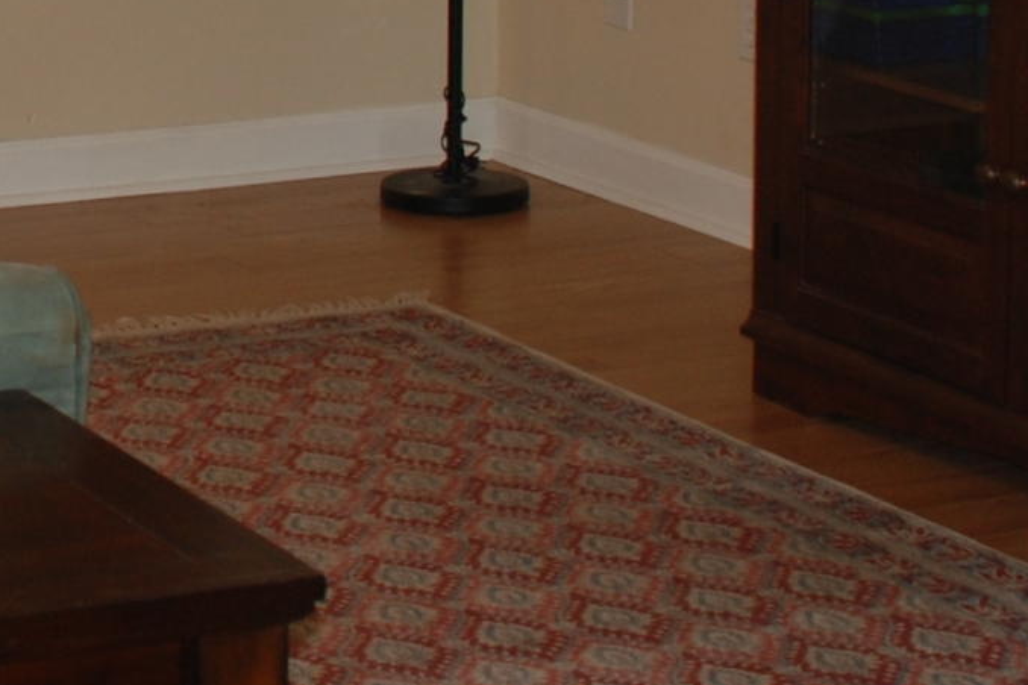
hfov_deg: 15.0
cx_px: -130
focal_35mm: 133
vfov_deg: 9.9
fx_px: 3798
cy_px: -389
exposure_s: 1/60
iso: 200
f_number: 3.8
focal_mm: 20
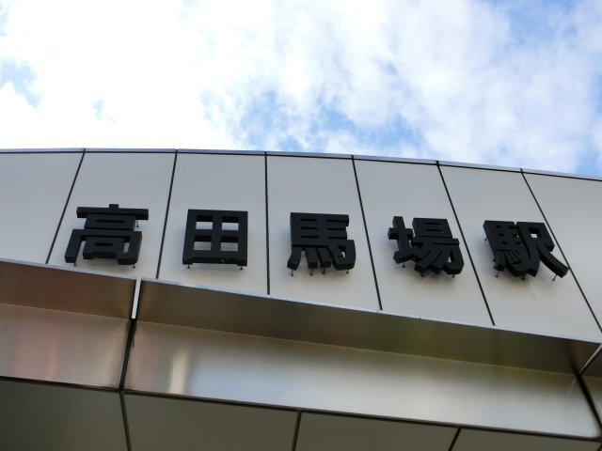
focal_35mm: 39
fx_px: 678
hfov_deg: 47.9
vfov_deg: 36.8
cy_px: 226
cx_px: 301
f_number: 4.1
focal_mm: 6.9
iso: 80
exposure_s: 1/500
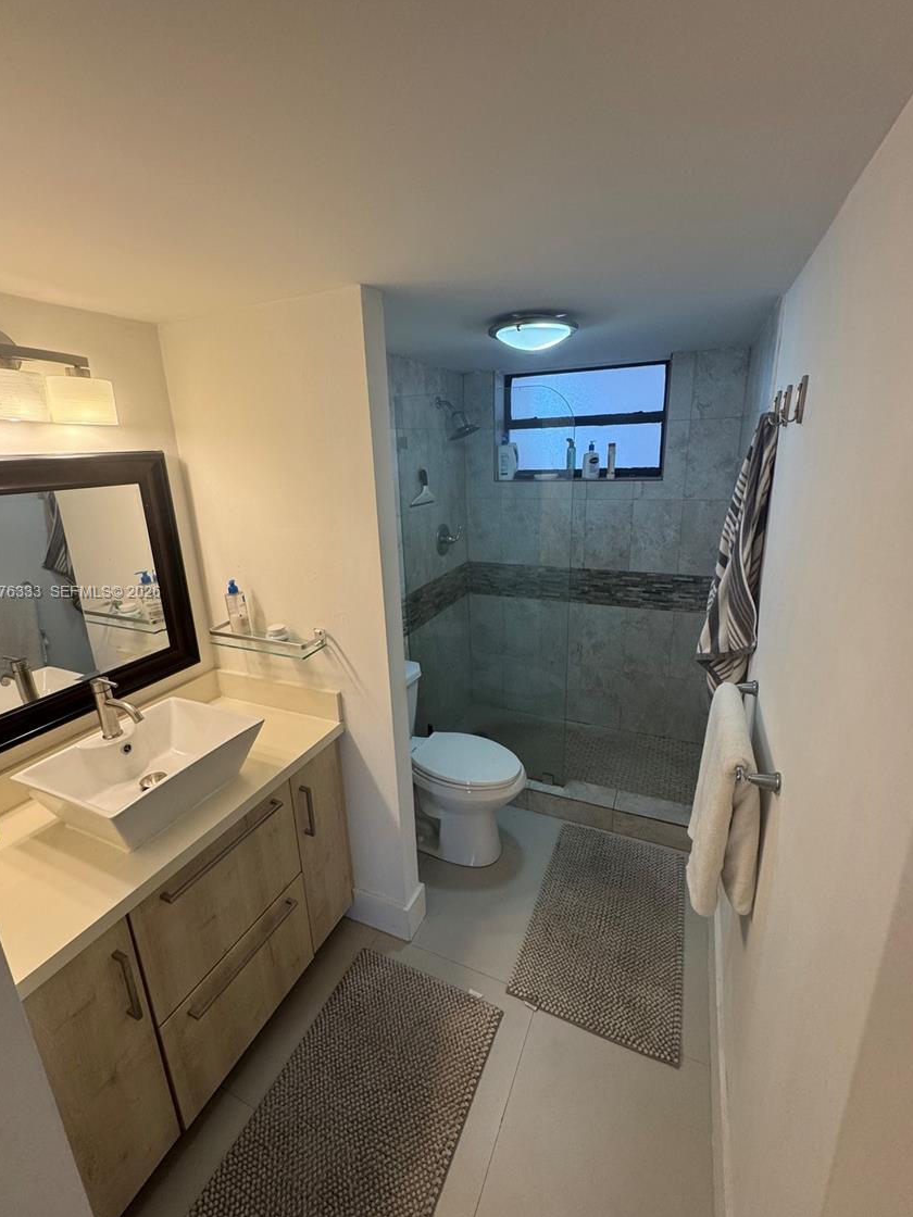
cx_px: 449
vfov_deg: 98.2
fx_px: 528
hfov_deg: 81.7
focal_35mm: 15
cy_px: 593
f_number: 2.2
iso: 160
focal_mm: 2.22
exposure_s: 1/120
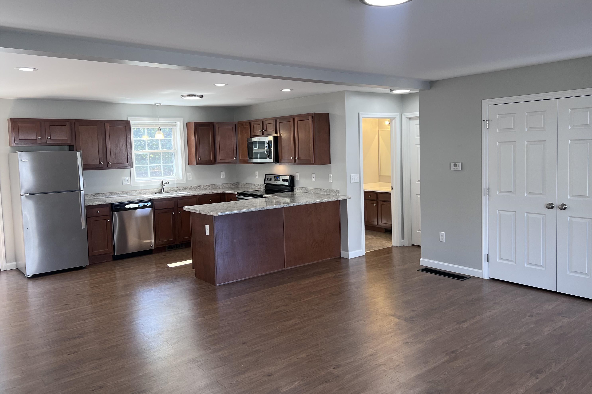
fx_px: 460
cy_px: 175
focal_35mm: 28
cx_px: 306
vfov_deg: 46.3
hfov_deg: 65.5
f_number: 1.5
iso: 64
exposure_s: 1/121
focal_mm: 5.7
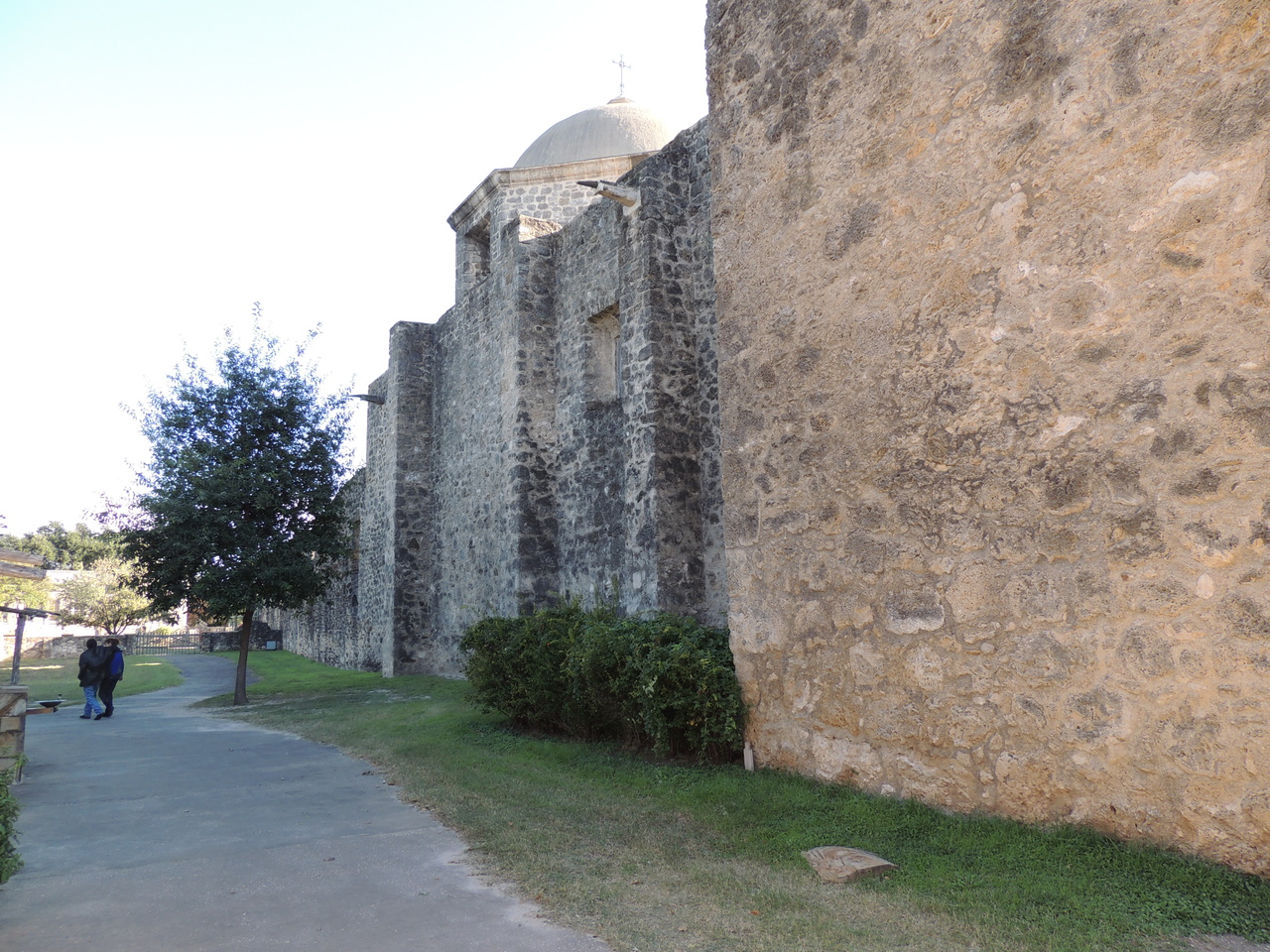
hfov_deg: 71.6
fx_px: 881
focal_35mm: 24
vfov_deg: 56.8
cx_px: 635
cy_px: 476
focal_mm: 4.3
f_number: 3
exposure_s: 1/160
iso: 100
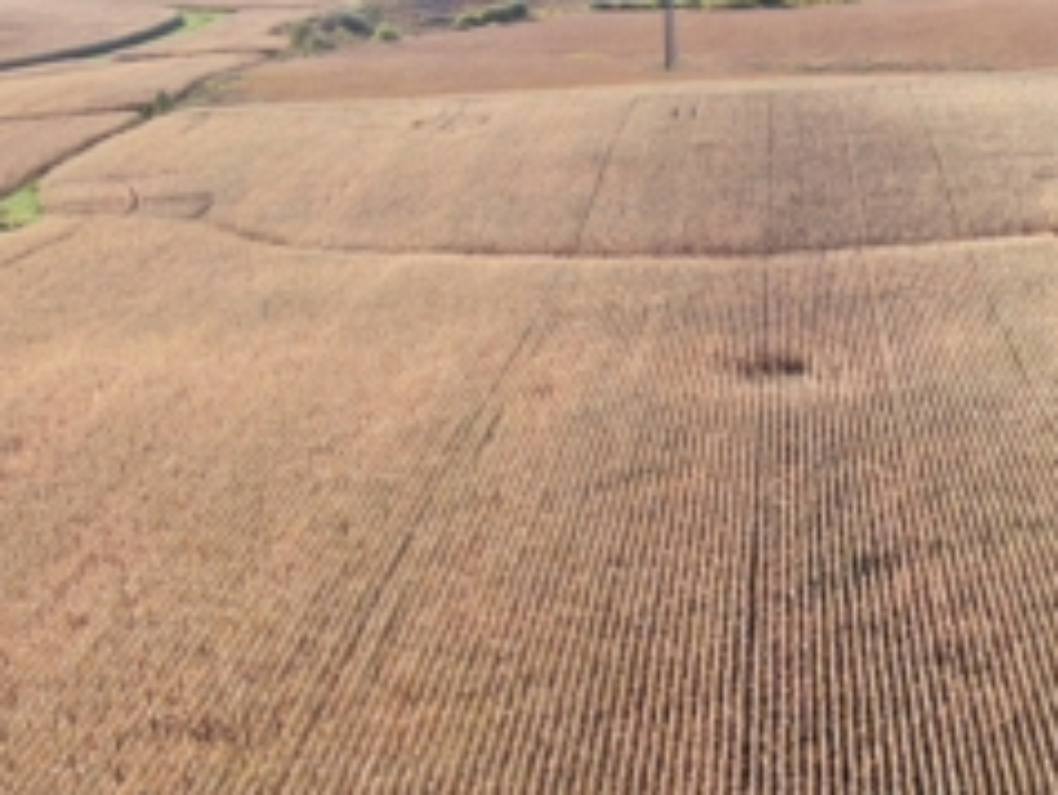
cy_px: 563
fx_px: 2477
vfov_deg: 18.1
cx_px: 844
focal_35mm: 81
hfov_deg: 23.8
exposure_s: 1/240
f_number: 3.8
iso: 100
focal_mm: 8.6
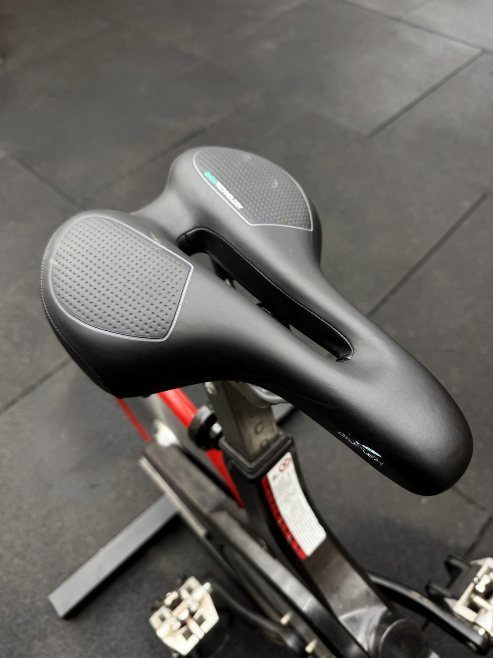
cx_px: 246
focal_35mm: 24
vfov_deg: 71.6
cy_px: 329
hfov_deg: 56.8
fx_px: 456
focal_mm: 6.76
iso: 125
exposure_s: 1/50
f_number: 1.78
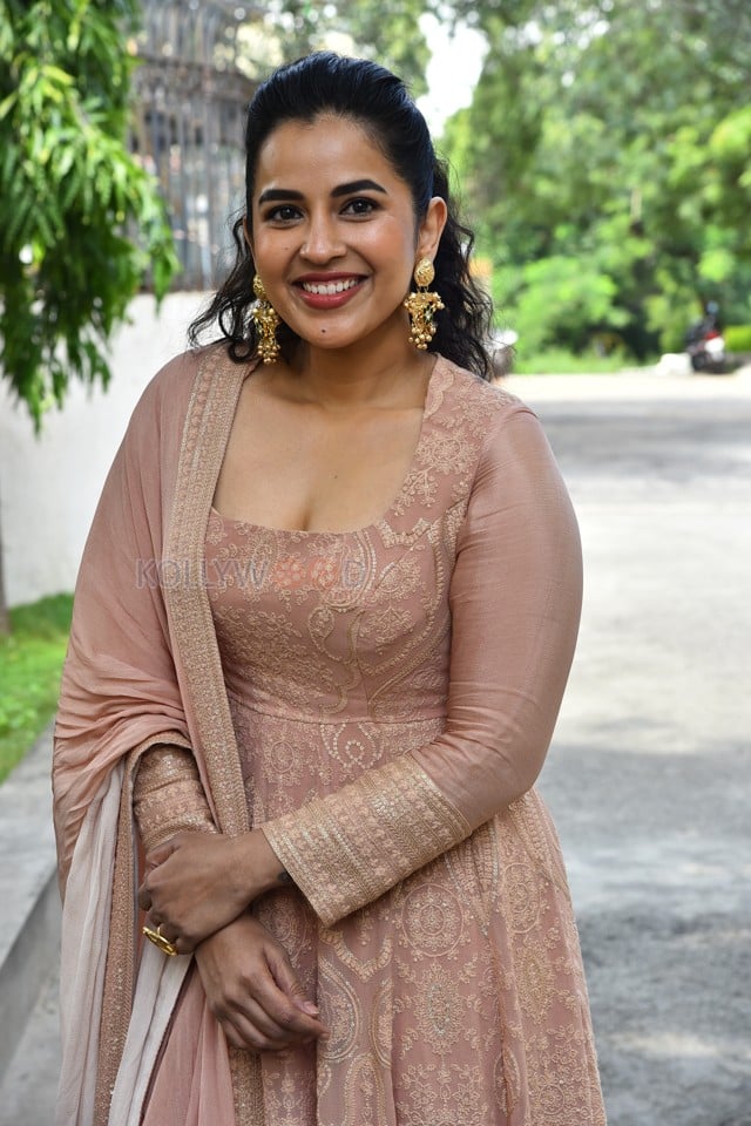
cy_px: 563
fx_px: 2879
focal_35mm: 92
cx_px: 376
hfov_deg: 14.9
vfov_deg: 22.1
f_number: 6.3
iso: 500
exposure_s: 1/160
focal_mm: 92
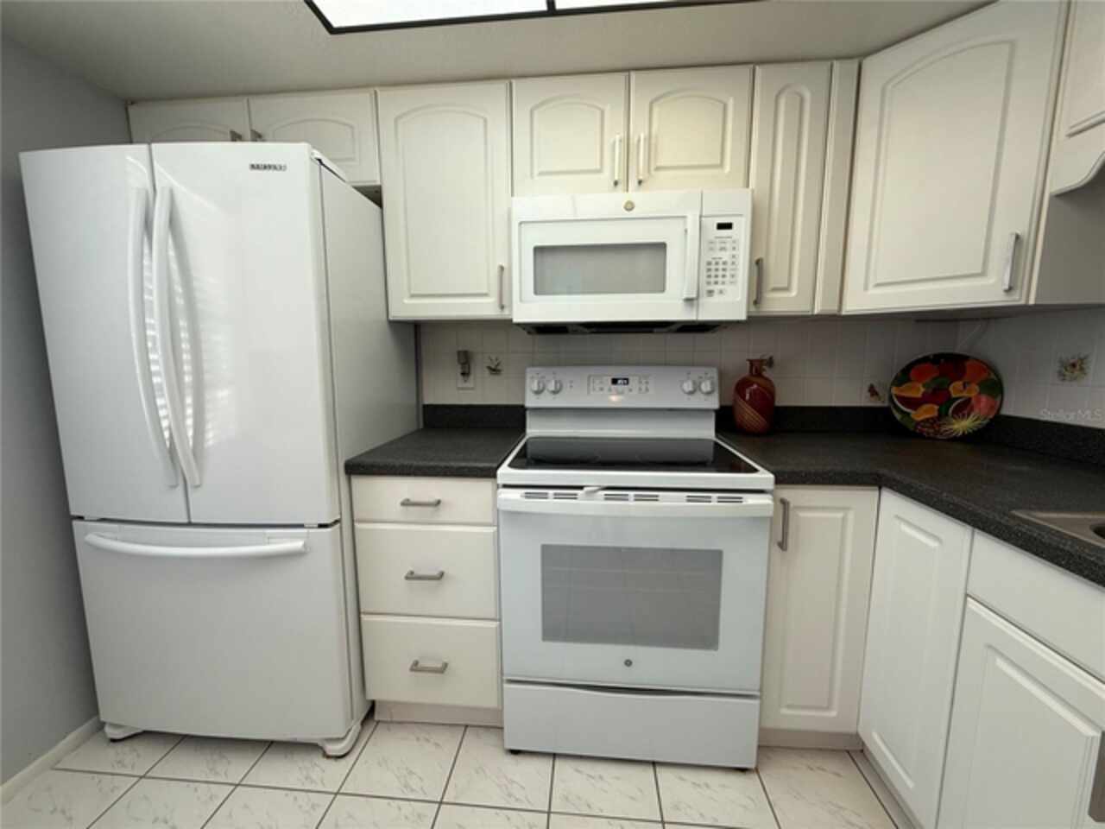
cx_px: 552
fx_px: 447
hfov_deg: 102.1
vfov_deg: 85.7
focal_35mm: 14
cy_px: 414
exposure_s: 1/120
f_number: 2.2
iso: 125
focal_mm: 2.22
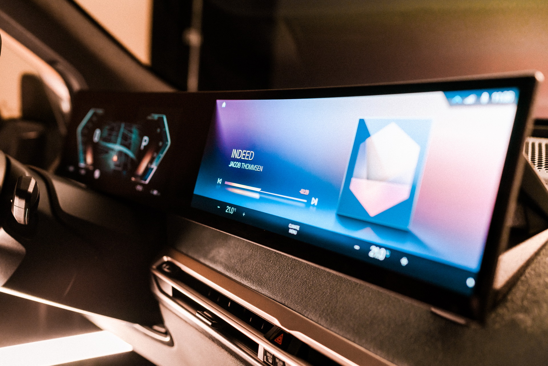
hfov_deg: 54.4
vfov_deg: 37.9
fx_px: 533
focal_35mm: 35
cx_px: 274
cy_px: 183
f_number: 2.8
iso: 500
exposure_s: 1/125
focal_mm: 35
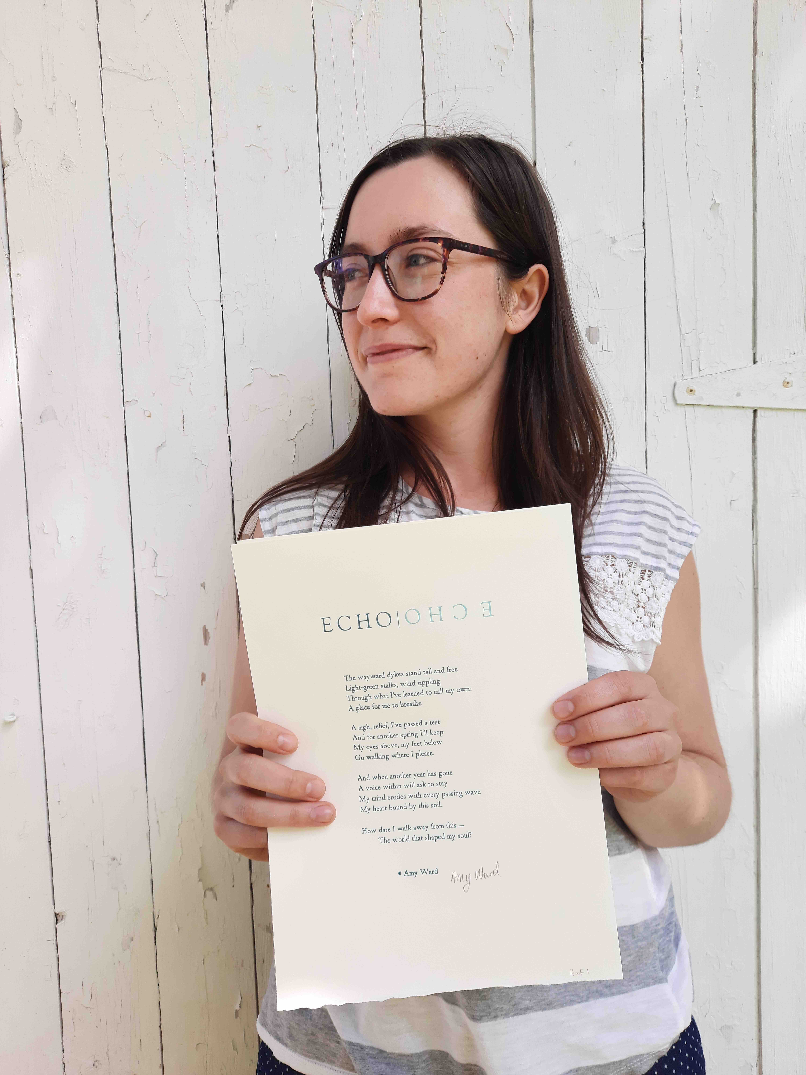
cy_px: 538
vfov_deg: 69.4
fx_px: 776
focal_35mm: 25
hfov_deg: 54.9
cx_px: 403
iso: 40
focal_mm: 4.6
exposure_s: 1/120
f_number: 2
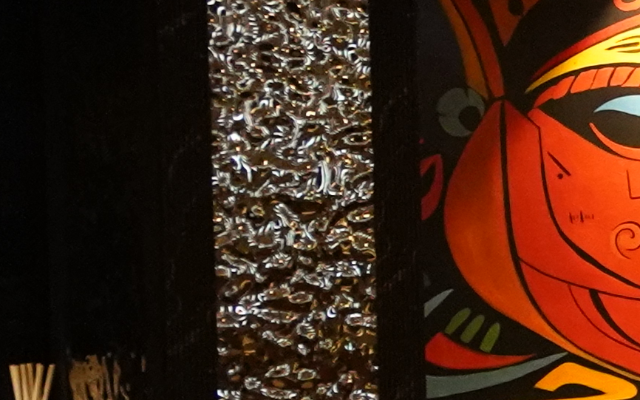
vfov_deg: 11.6
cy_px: 198
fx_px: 1971
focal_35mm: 113
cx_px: 1513
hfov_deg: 13.6
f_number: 4
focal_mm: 16
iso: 6400
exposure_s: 1/160
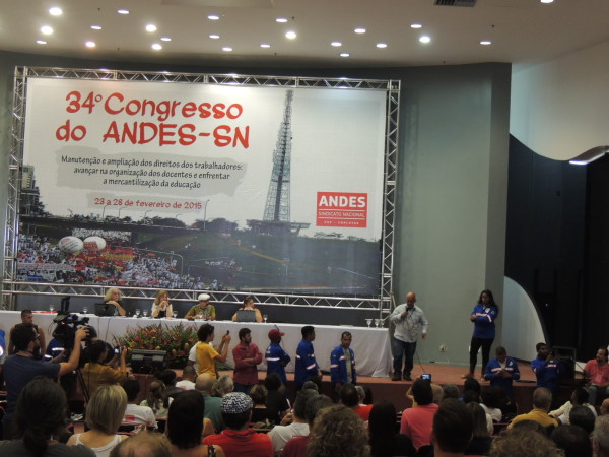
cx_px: 304
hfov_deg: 38.2
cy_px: 228
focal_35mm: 50
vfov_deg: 29.1
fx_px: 880
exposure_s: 1/20
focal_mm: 8.9
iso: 400
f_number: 3.6
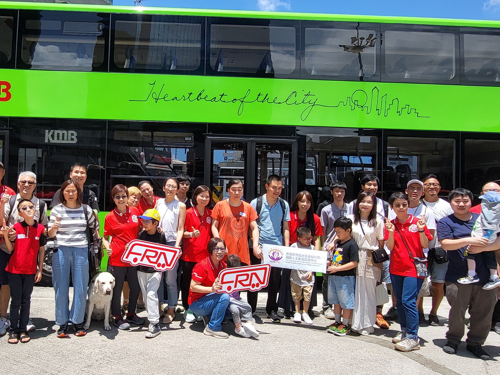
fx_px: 390
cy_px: 180
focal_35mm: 27
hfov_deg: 64.5
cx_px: 191
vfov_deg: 51.3
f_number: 2.2
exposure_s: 1/957
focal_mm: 1.74
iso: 32
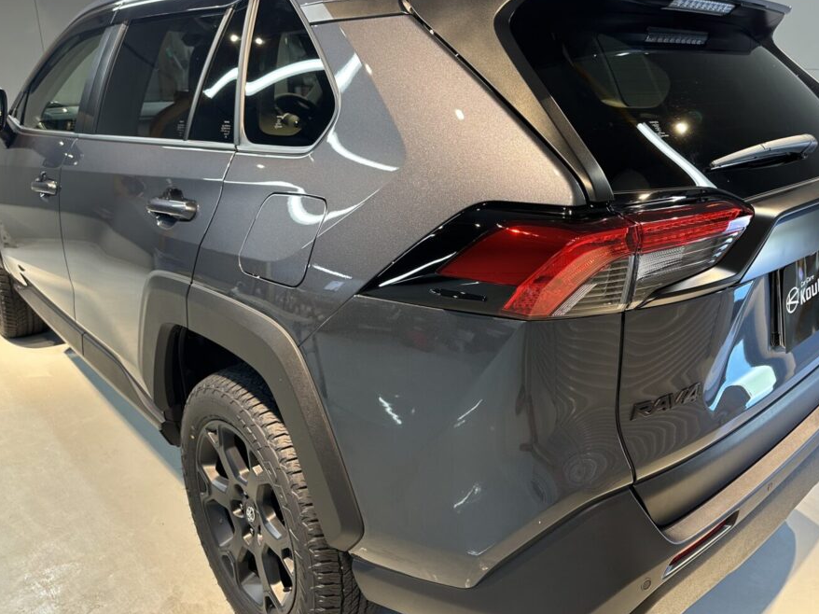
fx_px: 662
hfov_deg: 63.1
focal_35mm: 28
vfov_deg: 49.6
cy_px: 272
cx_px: 472
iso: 160
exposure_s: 1/60
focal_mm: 6.86
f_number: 1.78
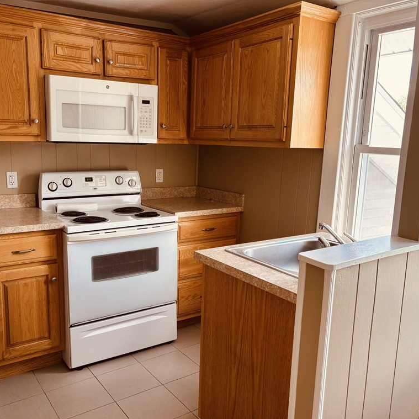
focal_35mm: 31
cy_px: 211
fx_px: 425
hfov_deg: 52.5
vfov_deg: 52.5
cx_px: 191
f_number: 1.6
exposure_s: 1/121
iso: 64
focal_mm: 5.96
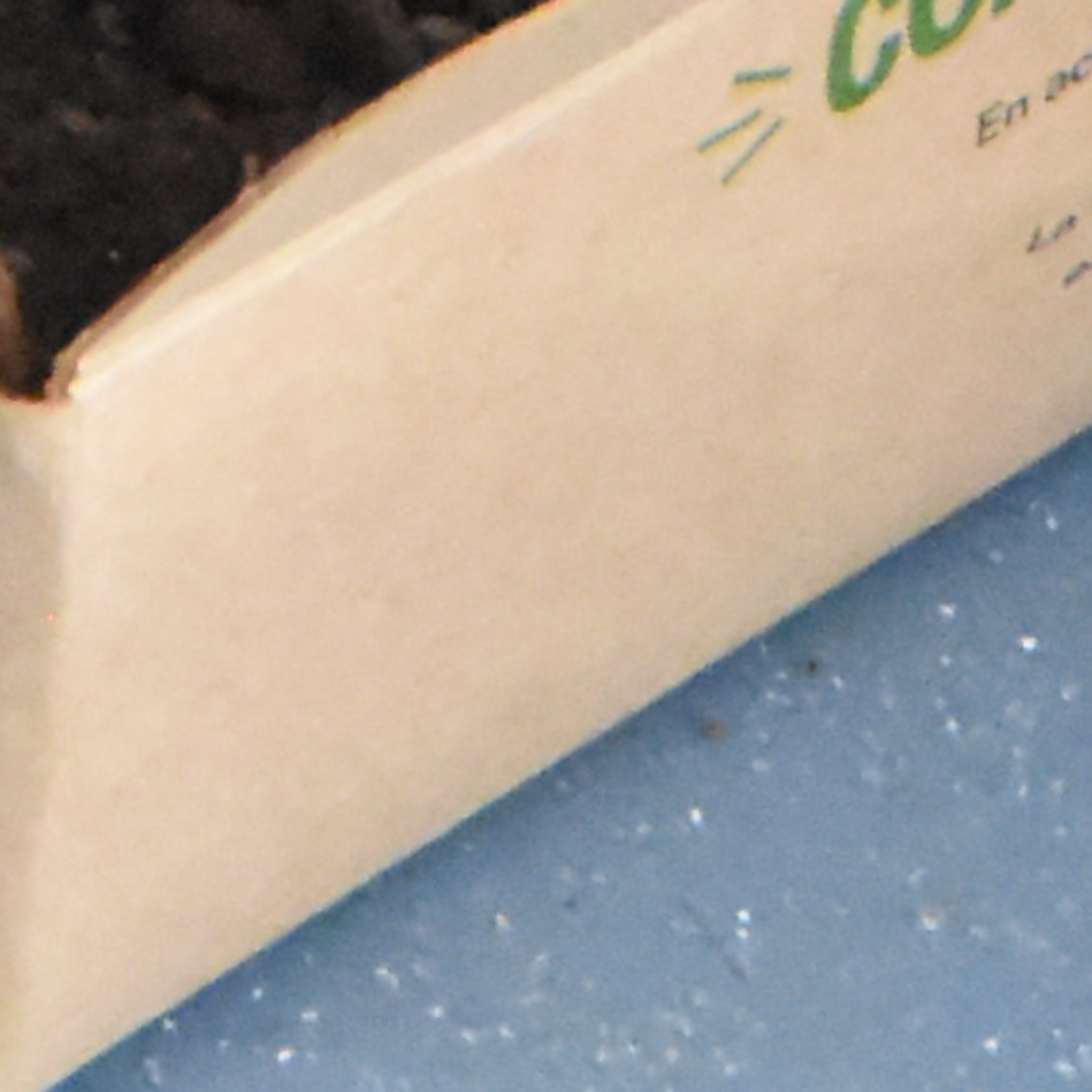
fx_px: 35814
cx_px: -57
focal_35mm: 1003
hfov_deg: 1.7
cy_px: -2449
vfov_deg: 1.7
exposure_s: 1/100
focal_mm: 75
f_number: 8
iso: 8000
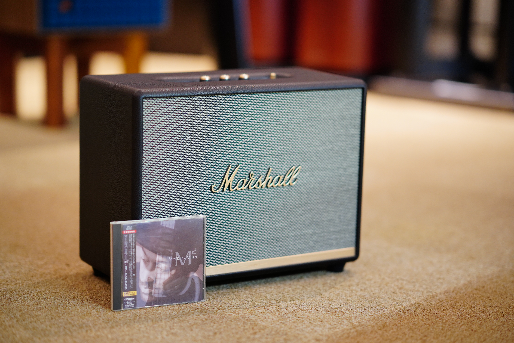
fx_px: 1214
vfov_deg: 16.1
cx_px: 257
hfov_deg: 23.9
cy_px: 172
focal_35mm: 85
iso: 1000
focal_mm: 85
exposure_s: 1/100
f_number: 1.6
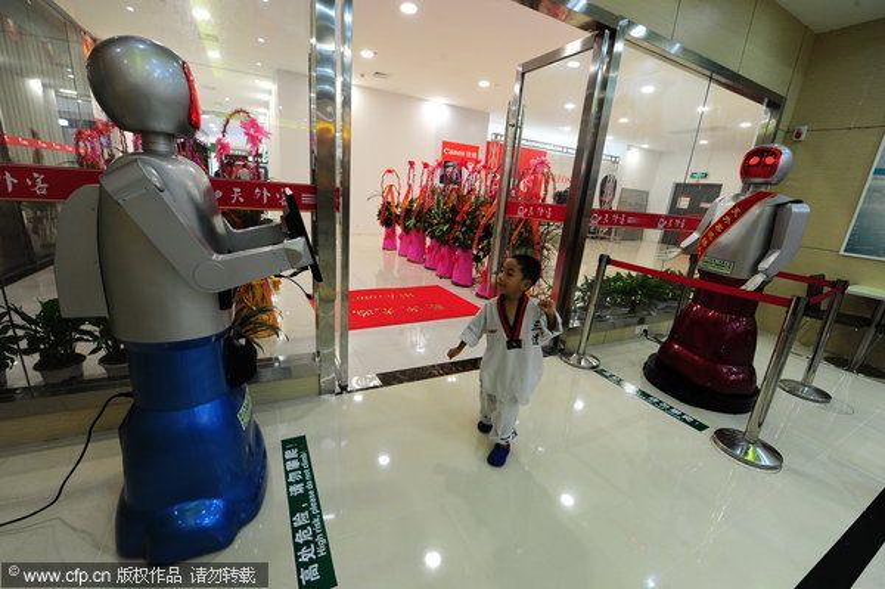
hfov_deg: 104.3
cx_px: 442
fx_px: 344
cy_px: 294
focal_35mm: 14
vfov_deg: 81.1
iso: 1000
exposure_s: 1/40
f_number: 6.3
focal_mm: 14
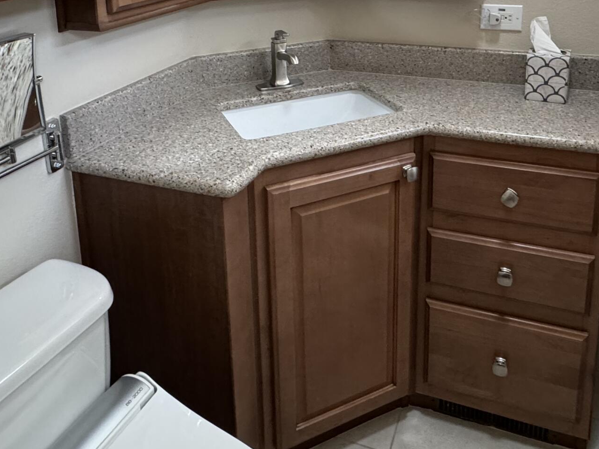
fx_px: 571
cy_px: 30
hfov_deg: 55.3
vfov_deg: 39.3
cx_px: 327
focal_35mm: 33
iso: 320
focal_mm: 2.22
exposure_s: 1/60
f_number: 2.2
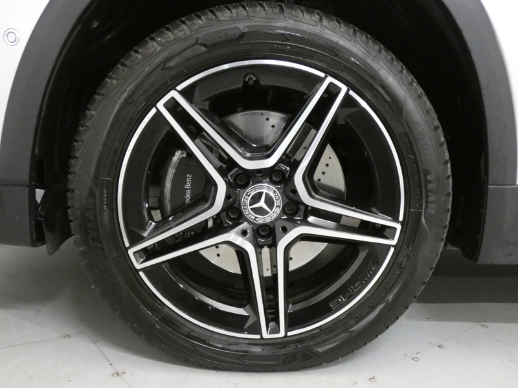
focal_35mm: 43
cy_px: 194
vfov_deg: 33.6
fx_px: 643
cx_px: 259
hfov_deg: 43.9
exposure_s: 1/25
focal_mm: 7.8
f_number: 3.7
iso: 1600
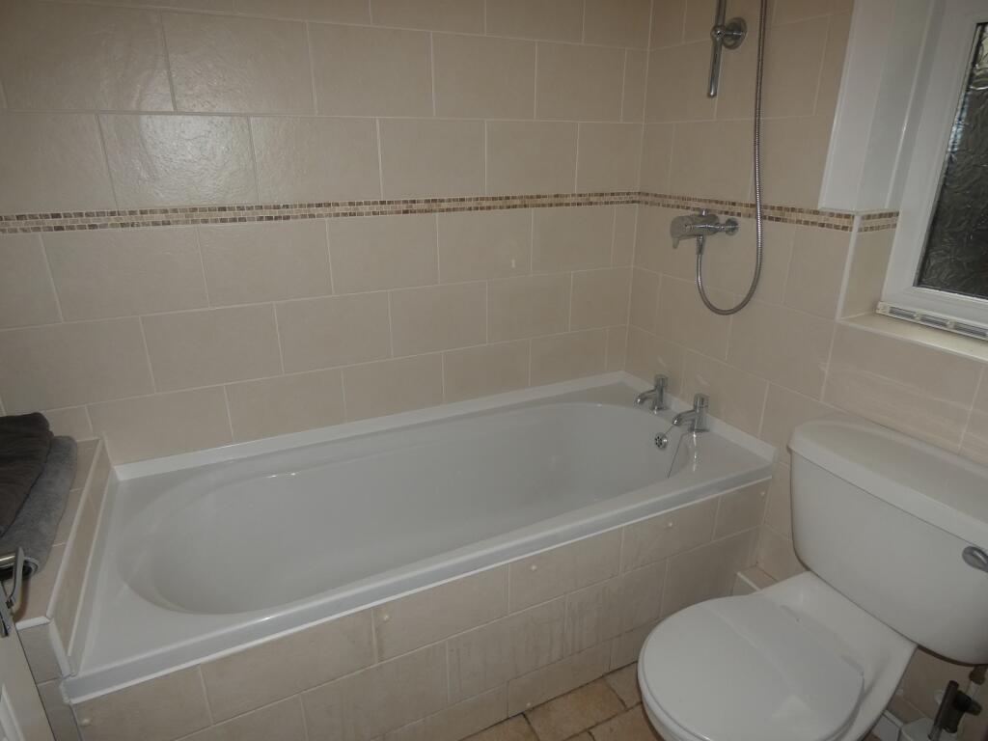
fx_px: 571
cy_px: 370
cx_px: 494
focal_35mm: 20
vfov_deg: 66.0
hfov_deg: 81.7
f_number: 2.8
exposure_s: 1/125
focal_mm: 3.6
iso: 80
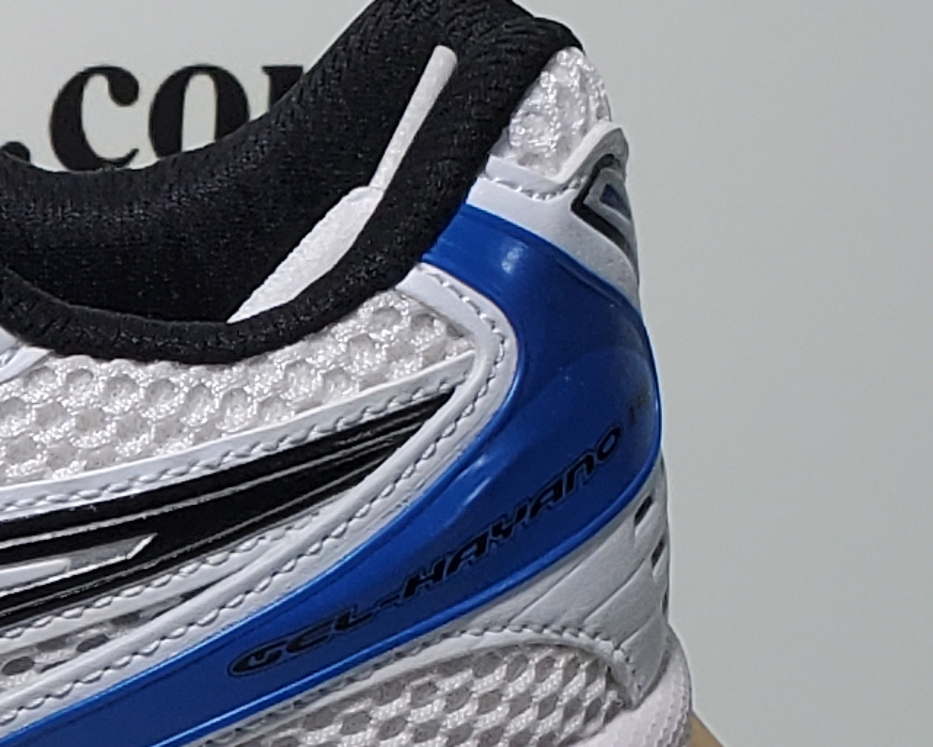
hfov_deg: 11.3
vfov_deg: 9.4
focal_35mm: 160
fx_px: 4418
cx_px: -700
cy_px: 1039
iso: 50
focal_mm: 4.3
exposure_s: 1/225
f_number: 2.4
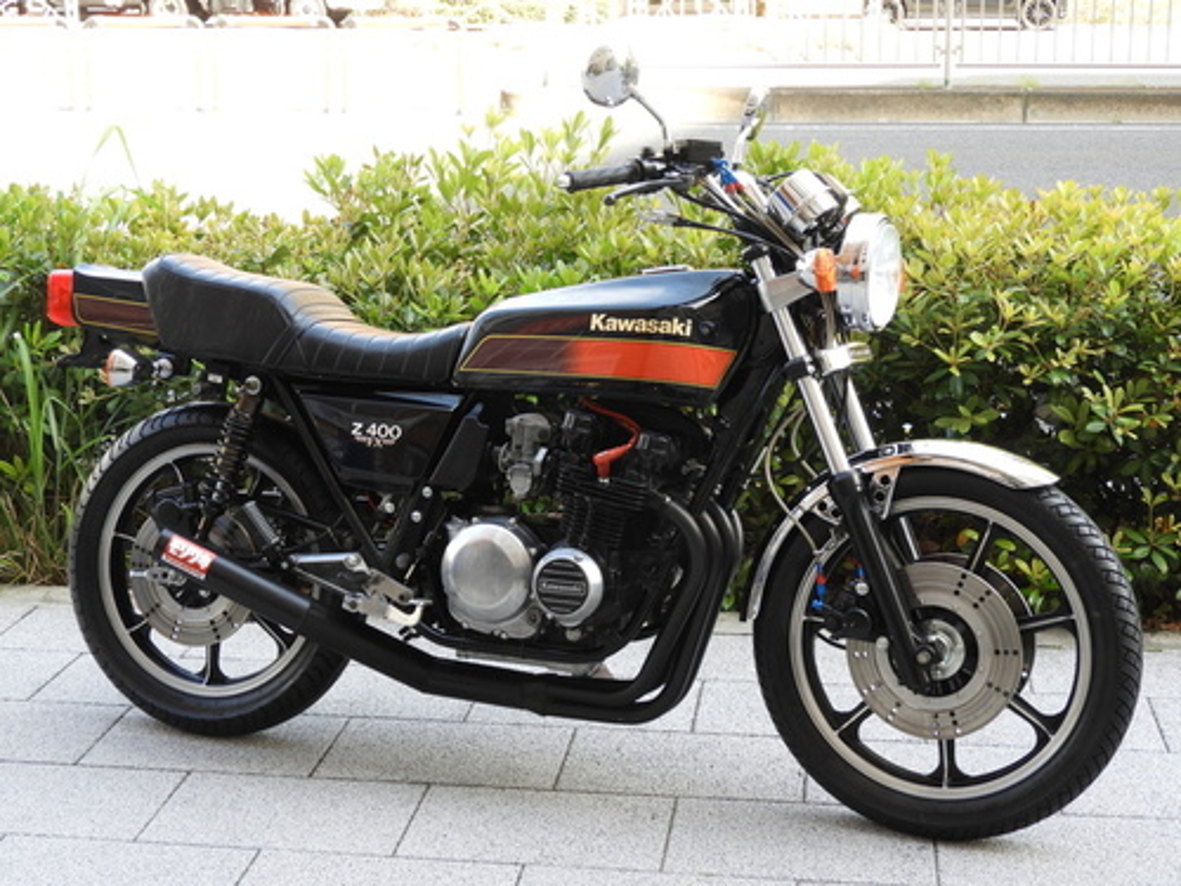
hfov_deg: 32.2
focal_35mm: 60
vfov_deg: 24.4
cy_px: 443
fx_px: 2047
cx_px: 590
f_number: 4.2
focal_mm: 10.7
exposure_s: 1/50
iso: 100
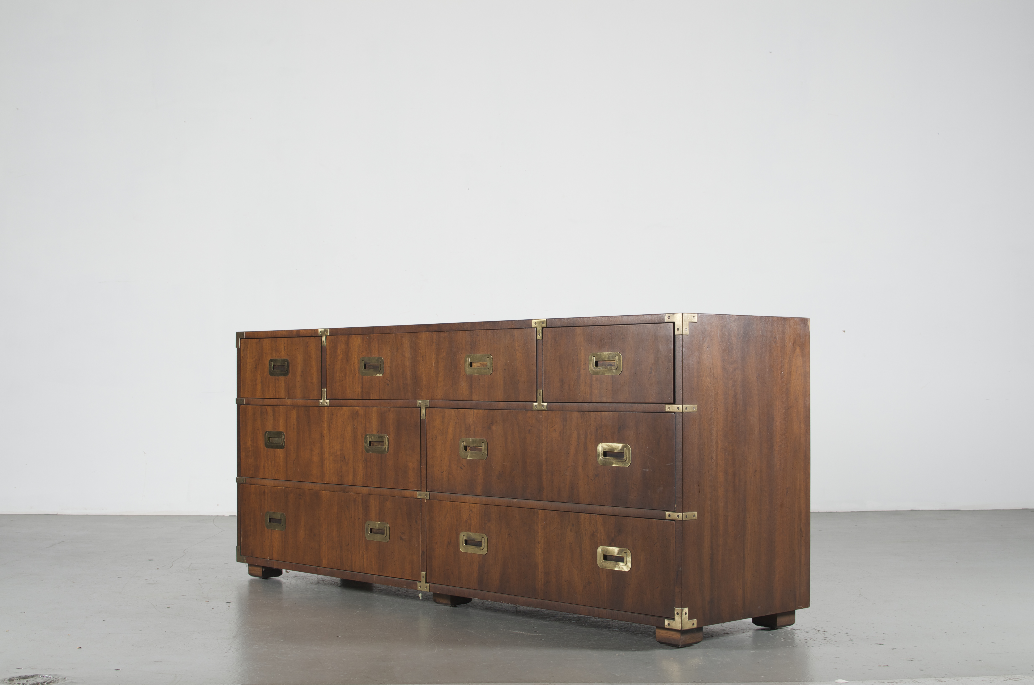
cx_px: 517
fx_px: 1505
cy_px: 342
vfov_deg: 25.6
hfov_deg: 37.9
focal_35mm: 52
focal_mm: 35
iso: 100
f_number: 6.3
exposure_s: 1/125
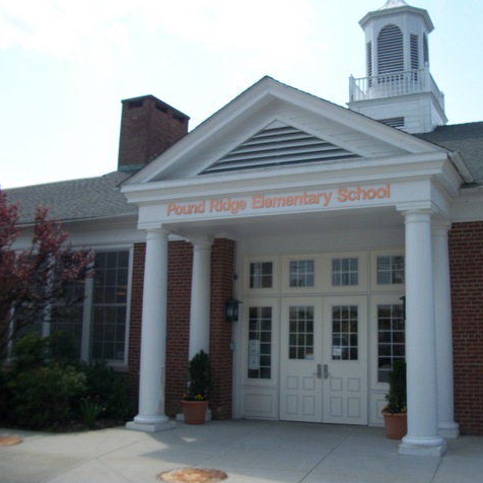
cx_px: 301
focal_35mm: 38
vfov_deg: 43.9
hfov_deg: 43.5
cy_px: 240
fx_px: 600
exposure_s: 1/125
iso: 80
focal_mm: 5.7
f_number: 8.8
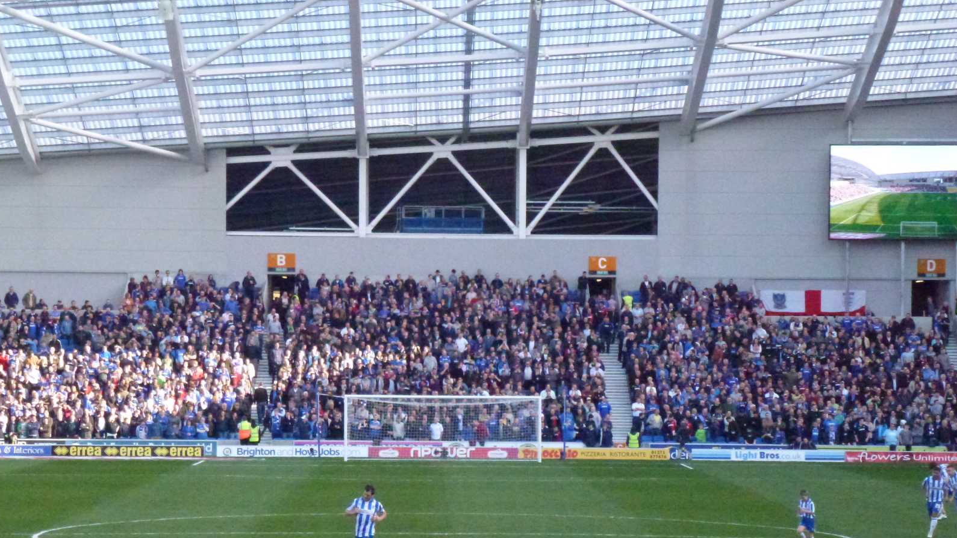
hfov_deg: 17.3
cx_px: 477
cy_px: 360
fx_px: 3147
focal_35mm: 124
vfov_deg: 9.8
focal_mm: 20.2
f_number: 5.1
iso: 1600
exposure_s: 1/1300
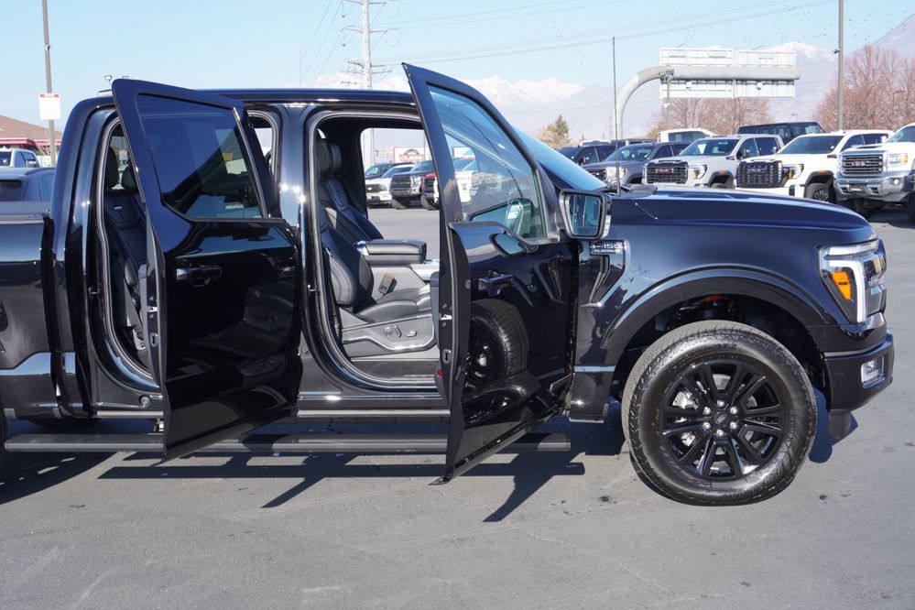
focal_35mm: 40
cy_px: 298
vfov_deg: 33.4
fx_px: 1017
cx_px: 453
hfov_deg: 48.5
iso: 100
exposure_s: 1/160
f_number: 7.1
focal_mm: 26
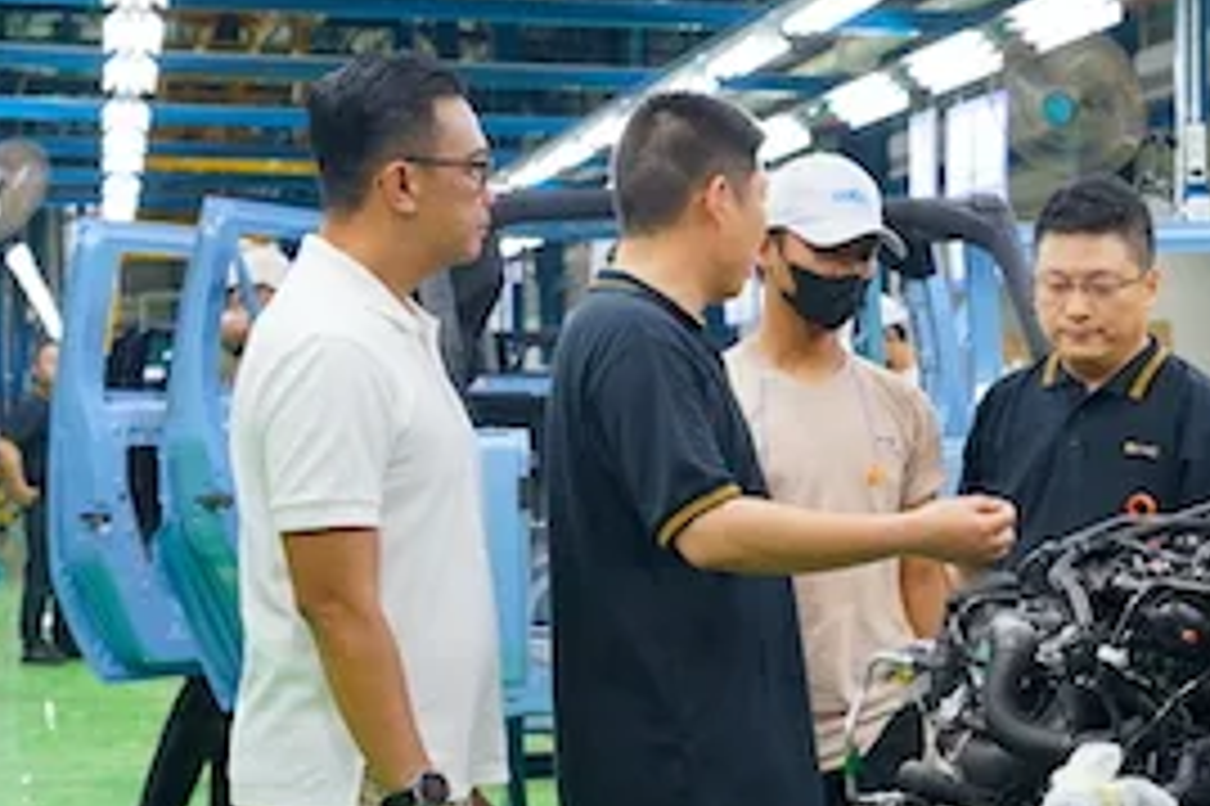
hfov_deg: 18.5
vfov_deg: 12.6
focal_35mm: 108
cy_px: 680
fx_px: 3628
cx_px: 1181
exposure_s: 1/100
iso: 1000
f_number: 4.5
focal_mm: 43
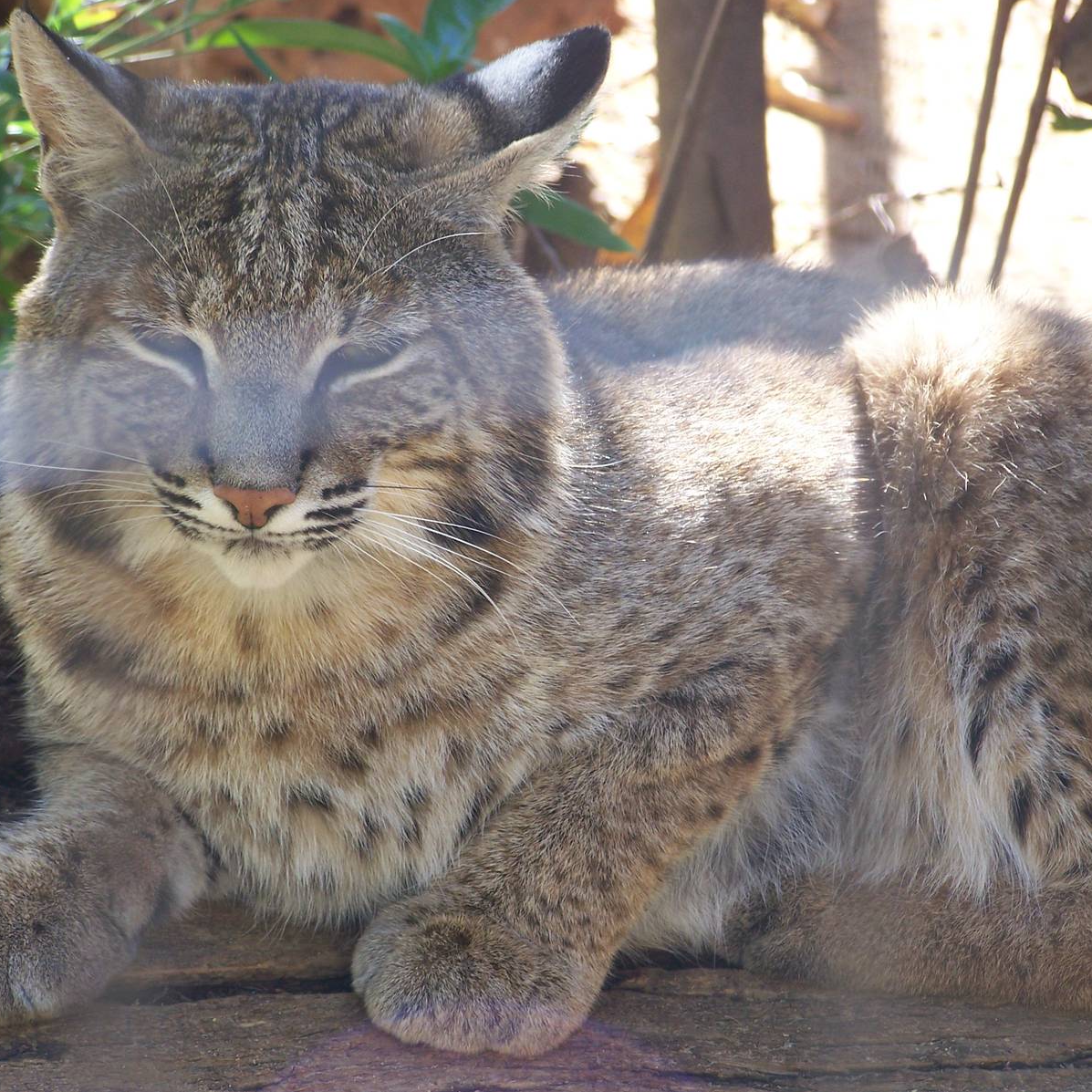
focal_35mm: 188
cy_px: 545
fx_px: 6710
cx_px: 534
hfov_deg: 9.3
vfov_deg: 9.3
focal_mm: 26.4
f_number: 3.2
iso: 80
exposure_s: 1/100
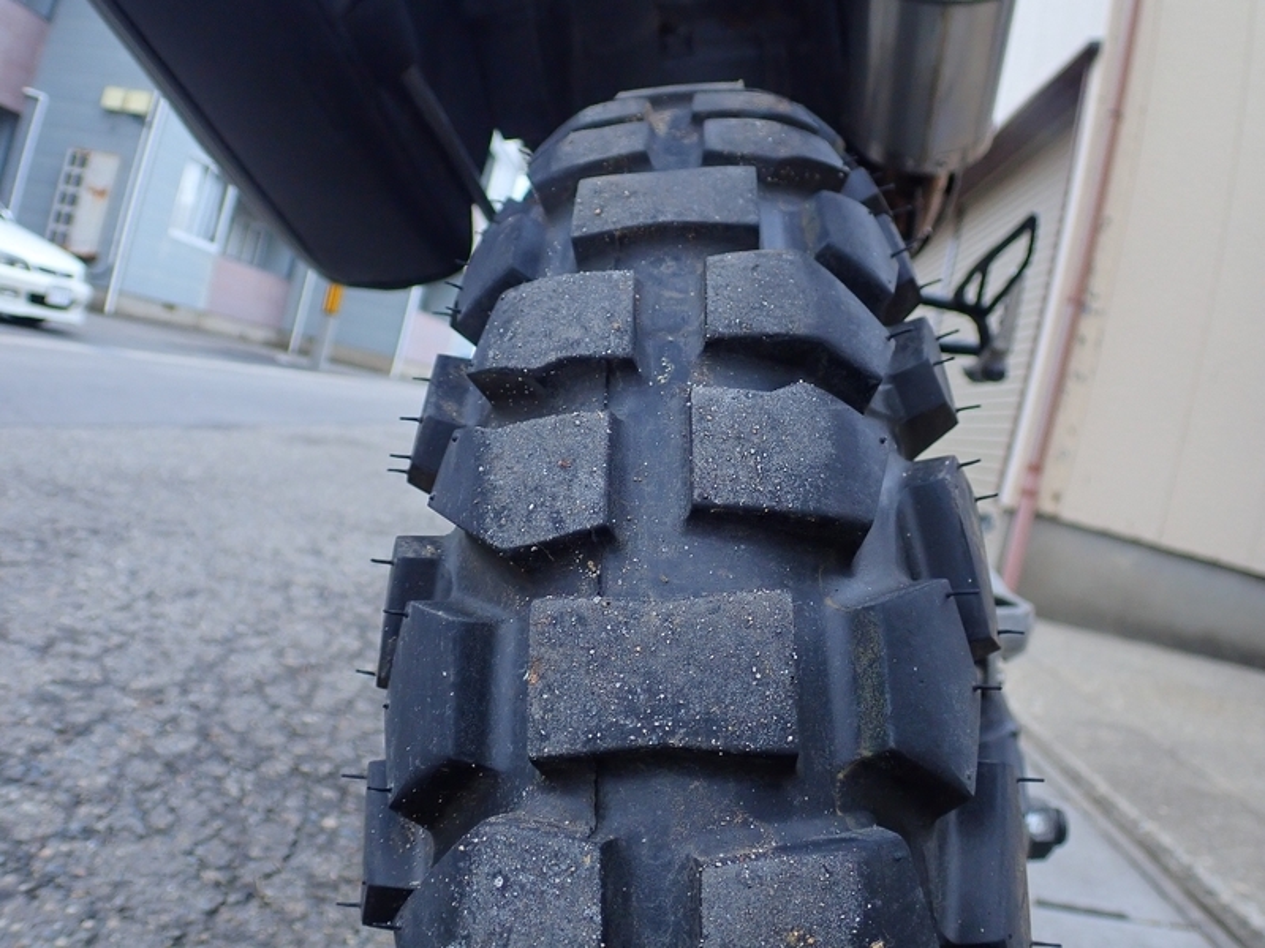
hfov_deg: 52.6
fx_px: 1279
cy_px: 474
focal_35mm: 35
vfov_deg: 40.7
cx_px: 632
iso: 200
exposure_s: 1/30
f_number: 2.6
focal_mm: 6.42
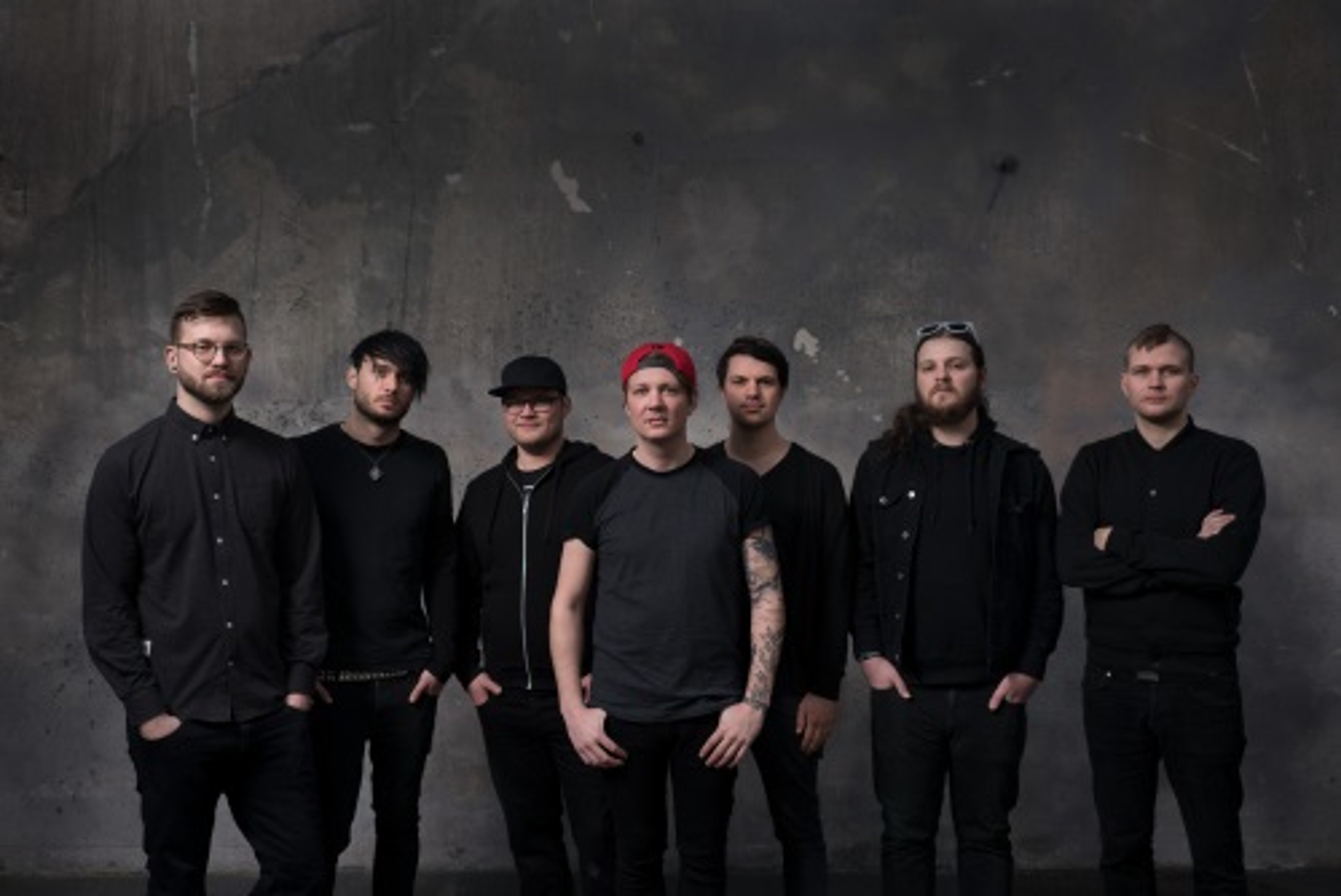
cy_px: 448
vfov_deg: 37.9
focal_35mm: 35
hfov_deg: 54.4
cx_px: 670
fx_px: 1304
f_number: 2.8
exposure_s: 1/200
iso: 100
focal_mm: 35
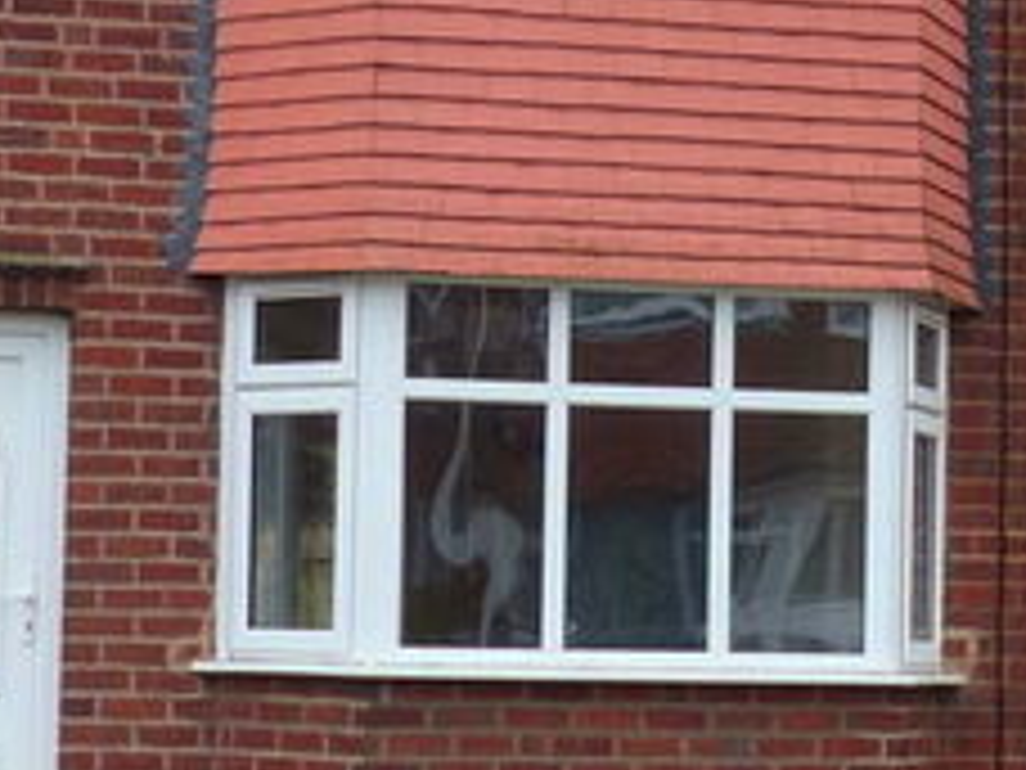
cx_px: 765
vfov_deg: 10.7
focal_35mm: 138
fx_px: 4090
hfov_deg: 14.2
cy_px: 227
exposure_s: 1/125
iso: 100
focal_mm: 8.1
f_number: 2.8
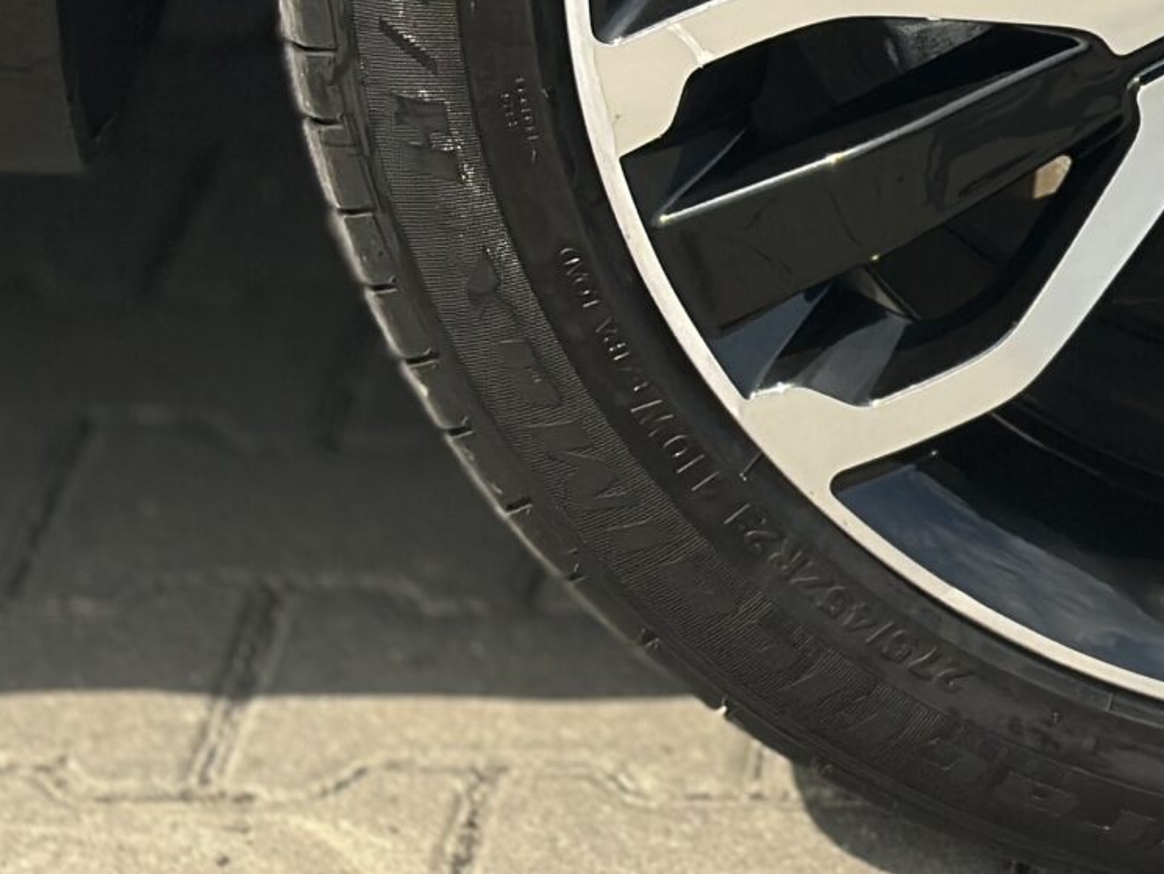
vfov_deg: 8.9
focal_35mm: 165
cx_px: 1319
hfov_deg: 11.8
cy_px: -177
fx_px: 5549
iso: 100
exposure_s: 1/3472
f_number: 1.78
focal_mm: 6.86
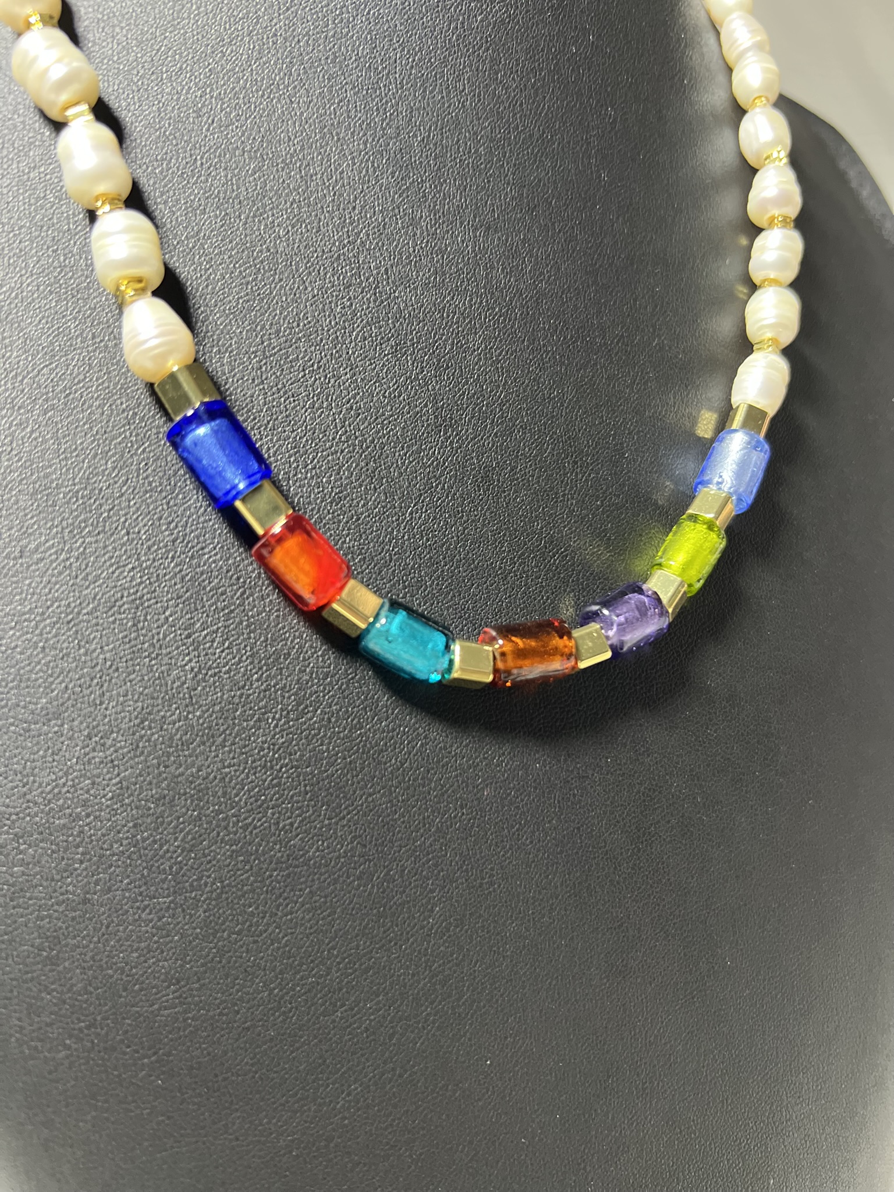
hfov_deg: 53.1
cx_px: 447
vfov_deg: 67.3
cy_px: 596
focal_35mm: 26
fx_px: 895
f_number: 1.5
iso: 500
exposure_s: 1/50
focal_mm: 5.7
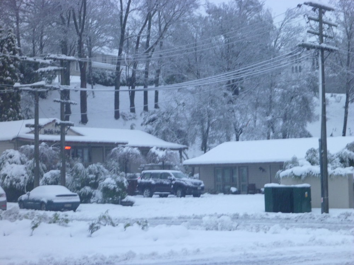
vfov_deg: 17.2
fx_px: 879
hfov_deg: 22.8
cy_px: 132
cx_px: 177
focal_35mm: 86
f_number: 5.6
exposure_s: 1/50
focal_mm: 15.3
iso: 250
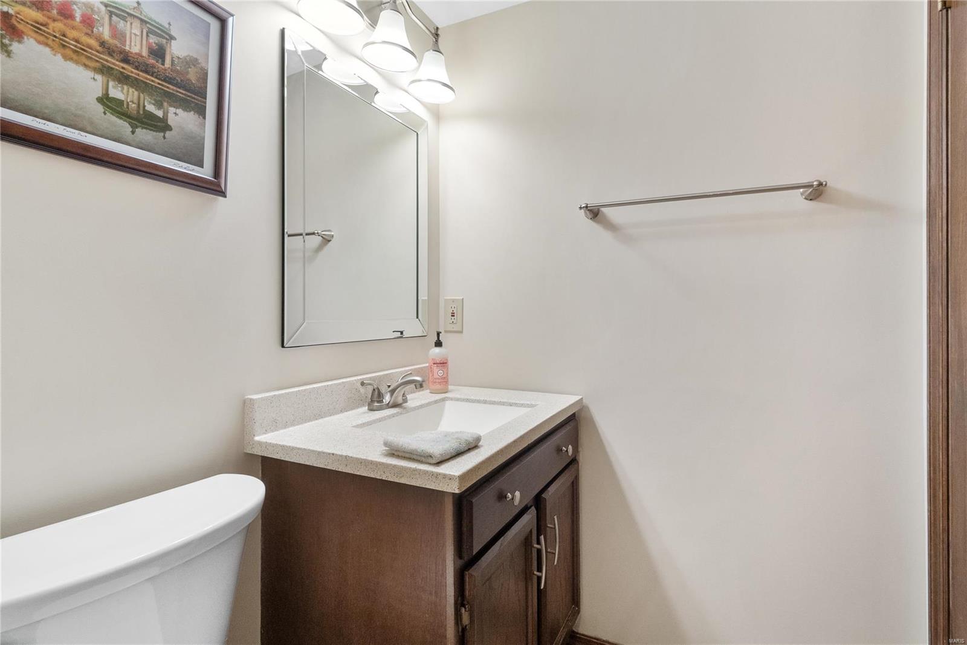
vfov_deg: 73.7
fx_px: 430
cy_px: 322
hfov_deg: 96.7
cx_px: 484
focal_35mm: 16
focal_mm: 8
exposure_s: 1/20
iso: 400
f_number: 6.3
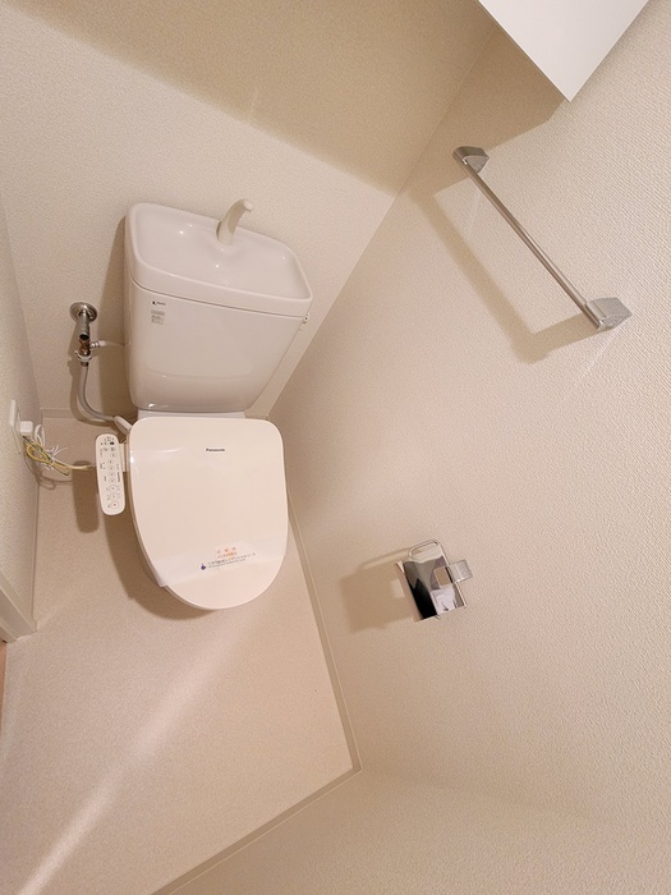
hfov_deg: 89.9
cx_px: 336
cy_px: 448
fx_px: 336
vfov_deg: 106.2
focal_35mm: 13
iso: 400
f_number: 2.2
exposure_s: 1/50
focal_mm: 2.2
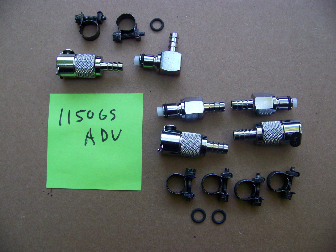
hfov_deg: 51.4
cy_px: 126
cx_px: 168
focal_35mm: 36
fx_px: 349
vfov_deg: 39.7
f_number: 2.8
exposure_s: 1/25
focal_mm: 5.85
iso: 64
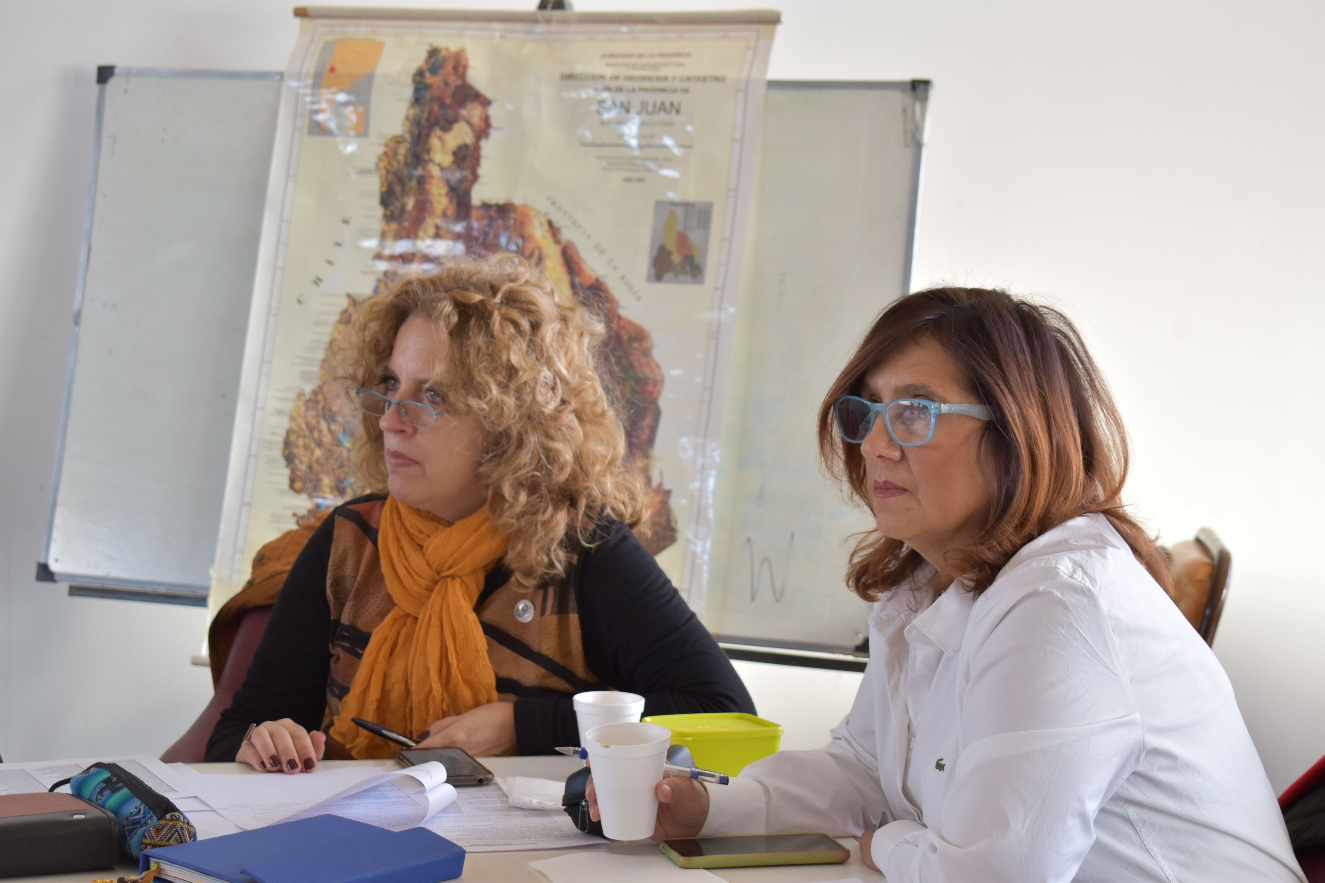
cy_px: 442
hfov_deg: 26.0
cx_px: 662
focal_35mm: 78
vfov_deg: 17.5
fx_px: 2871
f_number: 5.6
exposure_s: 1/30
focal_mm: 52
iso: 640
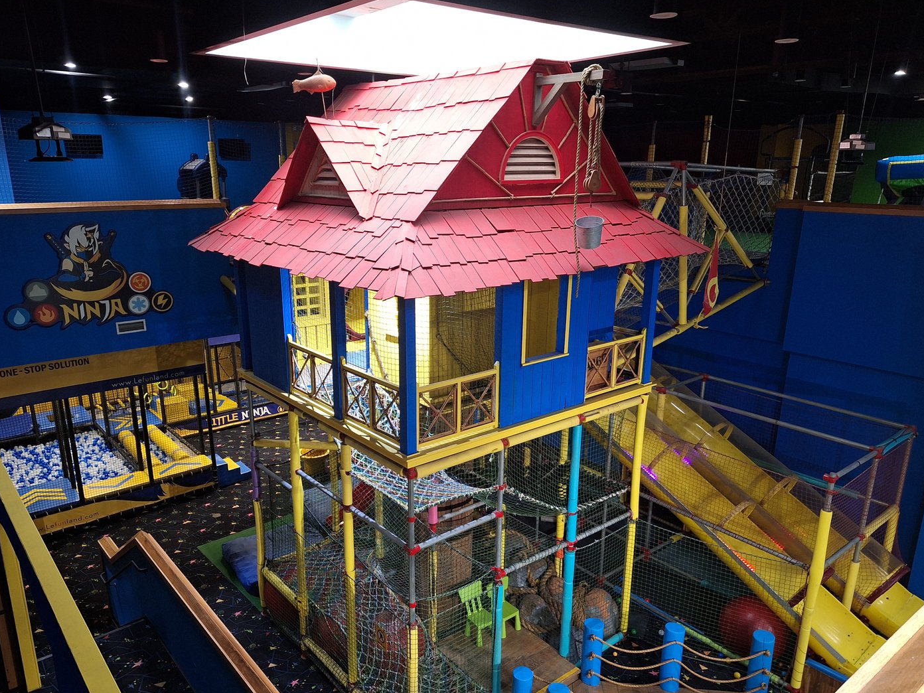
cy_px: 369
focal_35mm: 25
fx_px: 667
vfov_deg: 54.8
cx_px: 432
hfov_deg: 69.3
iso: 250
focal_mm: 5.54
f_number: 1.8
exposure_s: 1/24
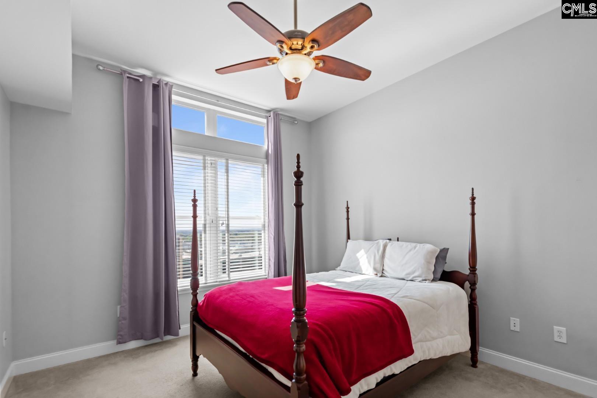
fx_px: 265
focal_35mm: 16
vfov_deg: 73.7
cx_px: 298
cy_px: 199
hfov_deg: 96.7
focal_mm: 16
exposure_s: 1/30
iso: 400
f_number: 7.1
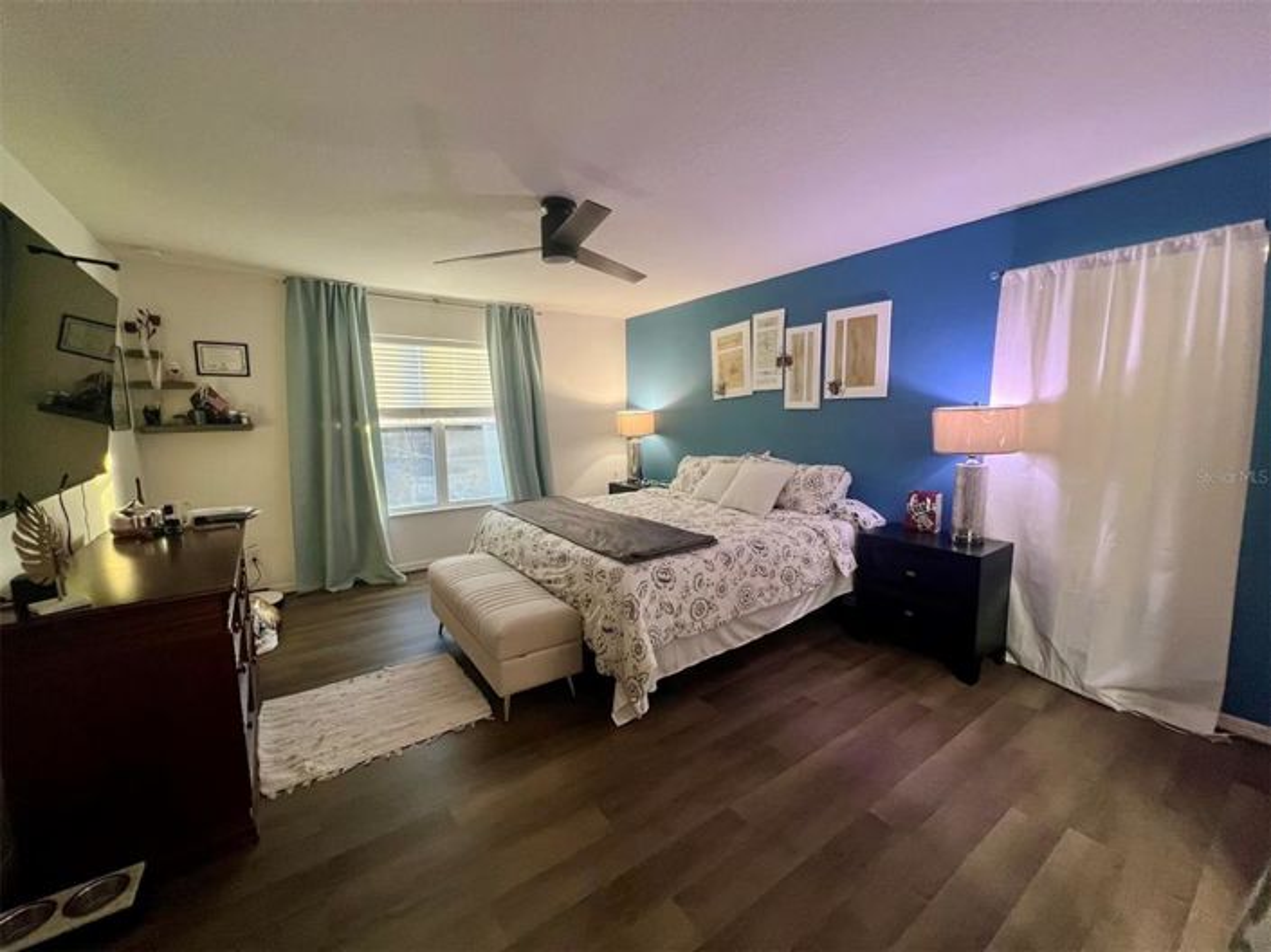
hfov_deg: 106.2
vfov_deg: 89.9
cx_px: 636
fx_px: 477
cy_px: 476
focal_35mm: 13
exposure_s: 1/59
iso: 250
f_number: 1.8
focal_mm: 1.57
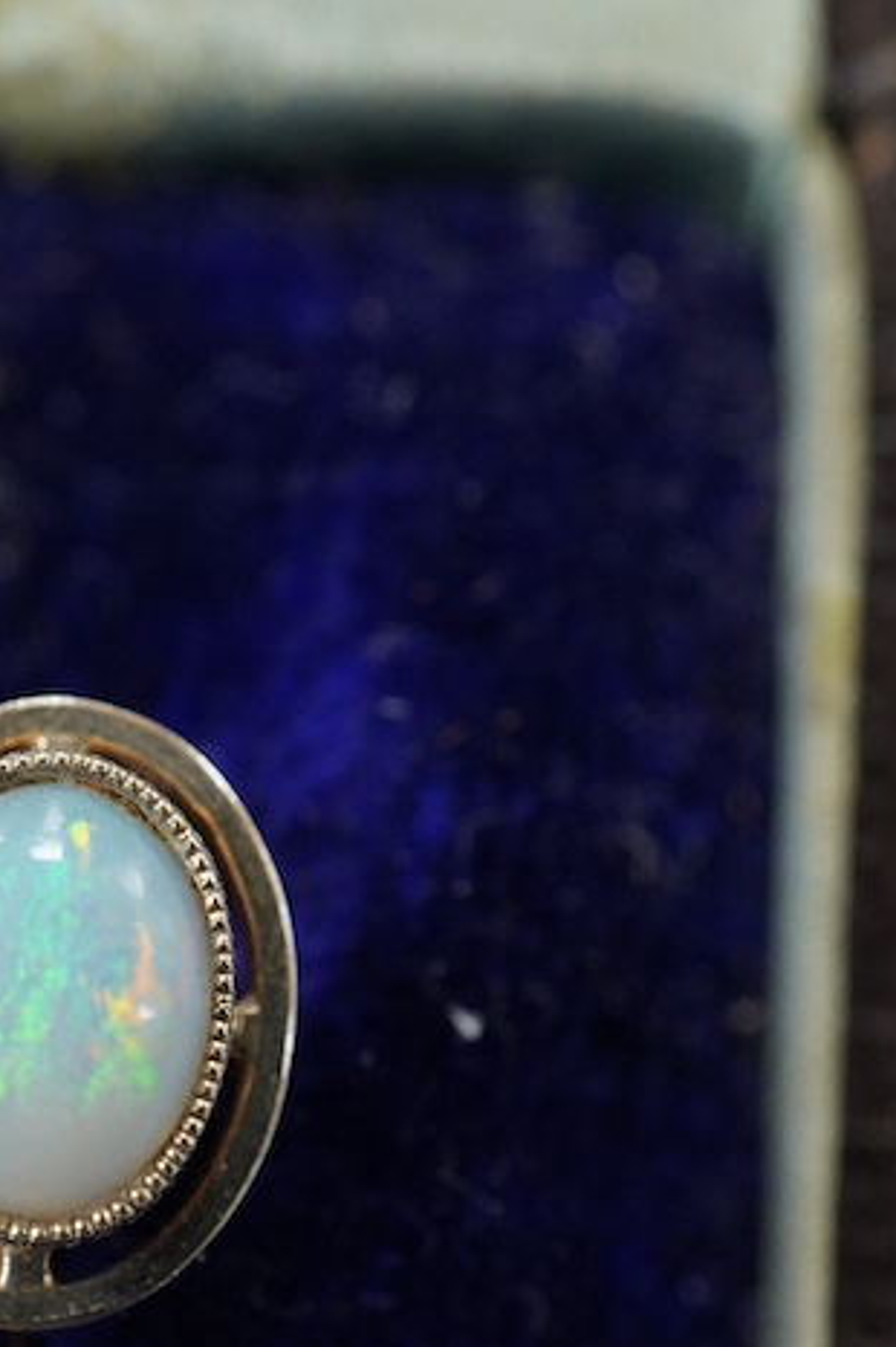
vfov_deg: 23.0
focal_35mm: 87
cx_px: 78
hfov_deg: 15.5
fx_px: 3253
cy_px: 1136
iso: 2500
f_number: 13
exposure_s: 1/60
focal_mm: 30
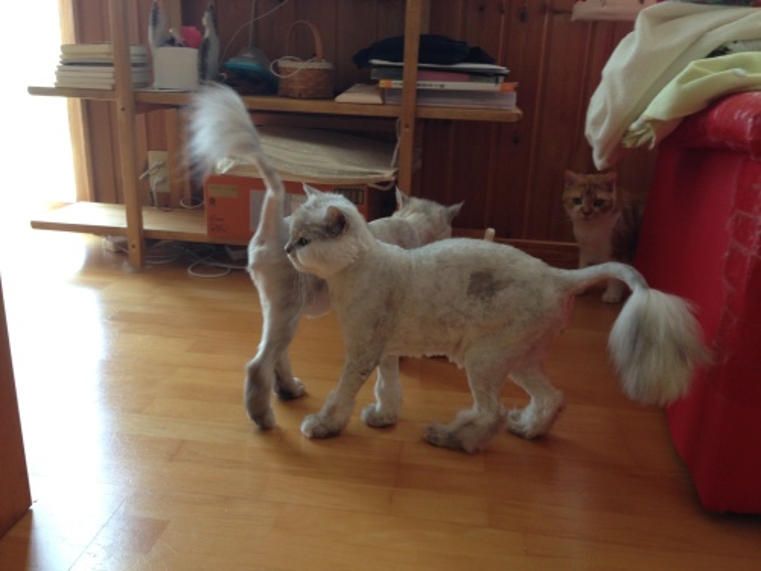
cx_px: 380
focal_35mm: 33
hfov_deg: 55.4
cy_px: 286
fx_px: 725
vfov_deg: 42.9
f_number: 2.4
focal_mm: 4.13
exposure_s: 1/20
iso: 80
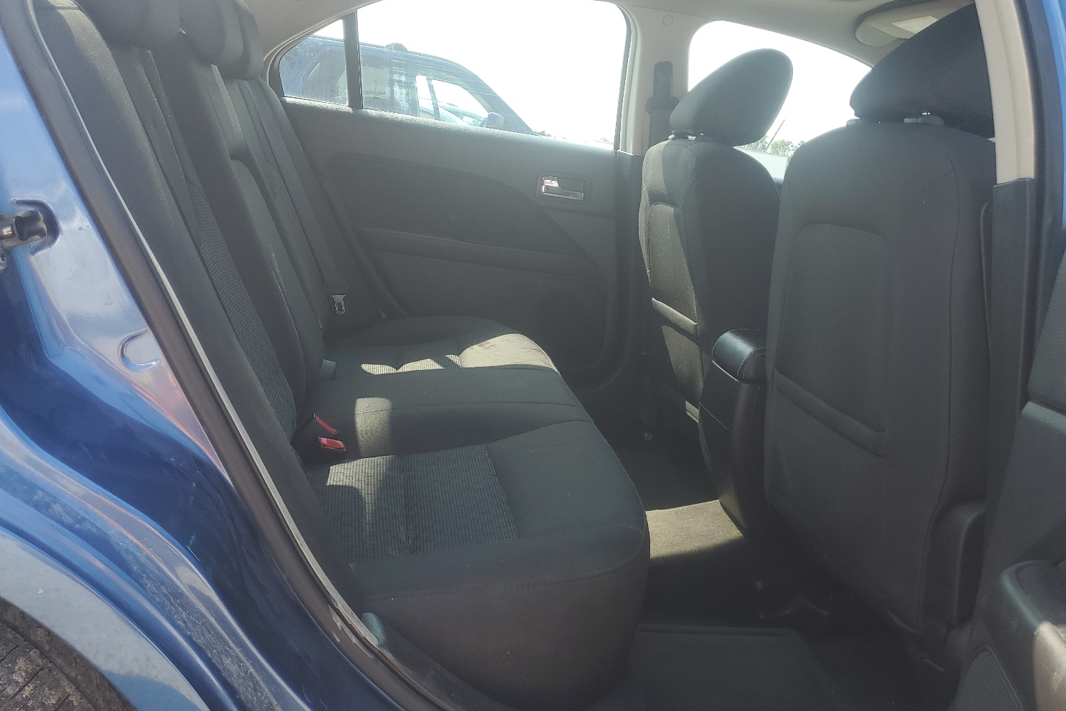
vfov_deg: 44.8
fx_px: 859
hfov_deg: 63.6
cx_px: 496
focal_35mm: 29
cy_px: 299
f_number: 1.5
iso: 50
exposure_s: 1/588
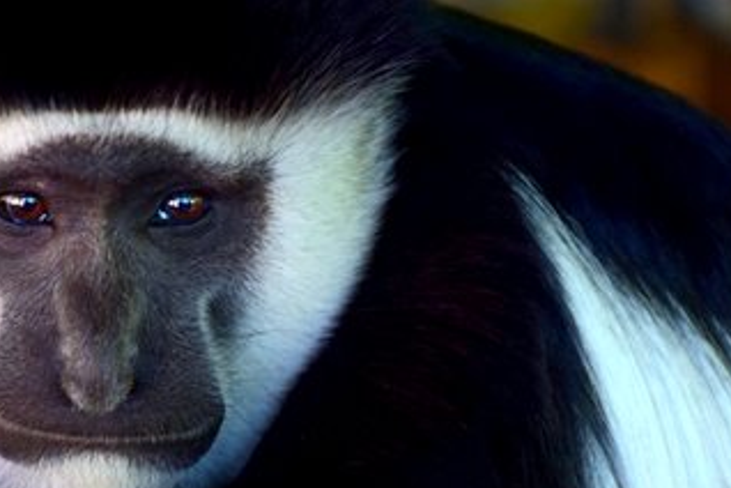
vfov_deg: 4.8
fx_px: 5746
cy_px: 458
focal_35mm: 283
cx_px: 237
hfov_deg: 7.3
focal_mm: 100
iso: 800
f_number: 5.6
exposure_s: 1/10
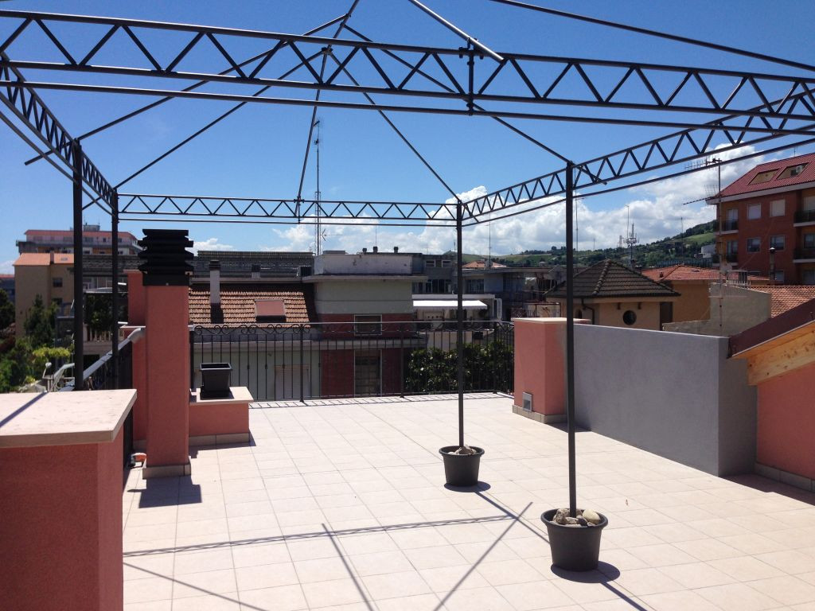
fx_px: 777
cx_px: 408
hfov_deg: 55.4
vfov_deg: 42.9
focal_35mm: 33
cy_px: 306
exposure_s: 1/3012
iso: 50
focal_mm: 4.12
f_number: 2.4
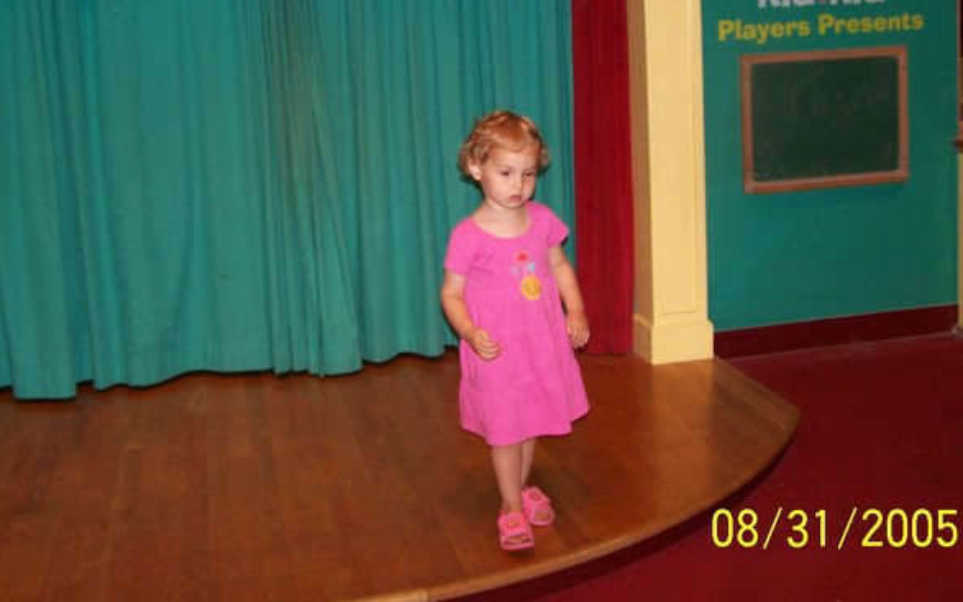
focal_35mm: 48
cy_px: 206
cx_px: 453
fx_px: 1260
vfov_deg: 26.7
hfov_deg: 41.8
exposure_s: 1/60
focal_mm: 6.3
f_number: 2.8
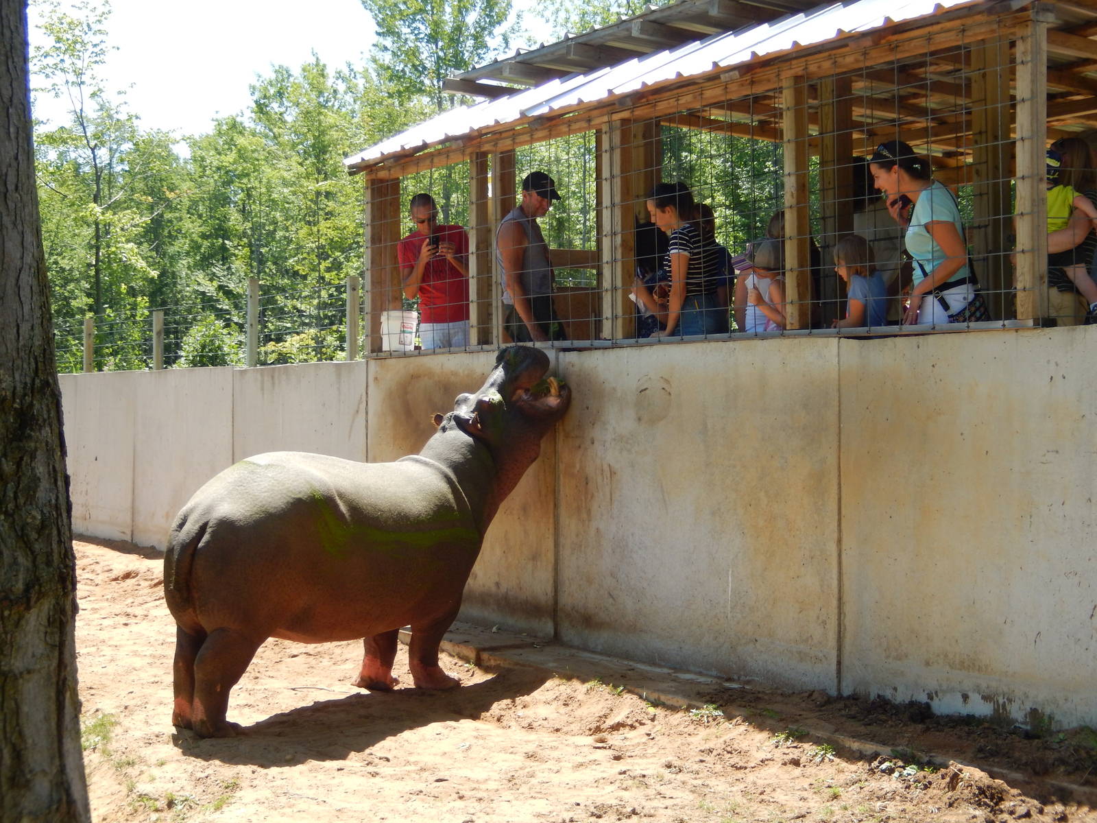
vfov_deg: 25.2
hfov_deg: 33.2
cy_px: 412
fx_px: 1838
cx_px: 548
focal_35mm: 58
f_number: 4.6
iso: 125
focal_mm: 10.4
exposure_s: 1/250
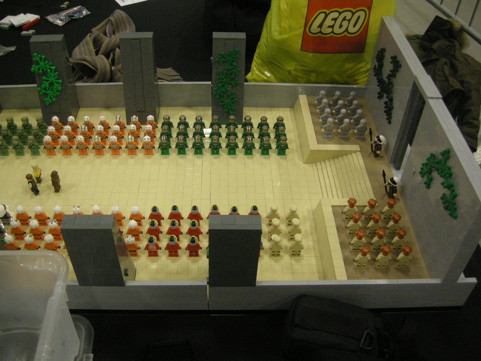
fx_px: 500
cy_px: 180
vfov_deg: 39.7
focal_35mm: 36
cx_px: 240
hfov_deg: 51.4
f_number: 2.7
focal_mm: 7.5
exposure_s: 1/29.2
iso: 400
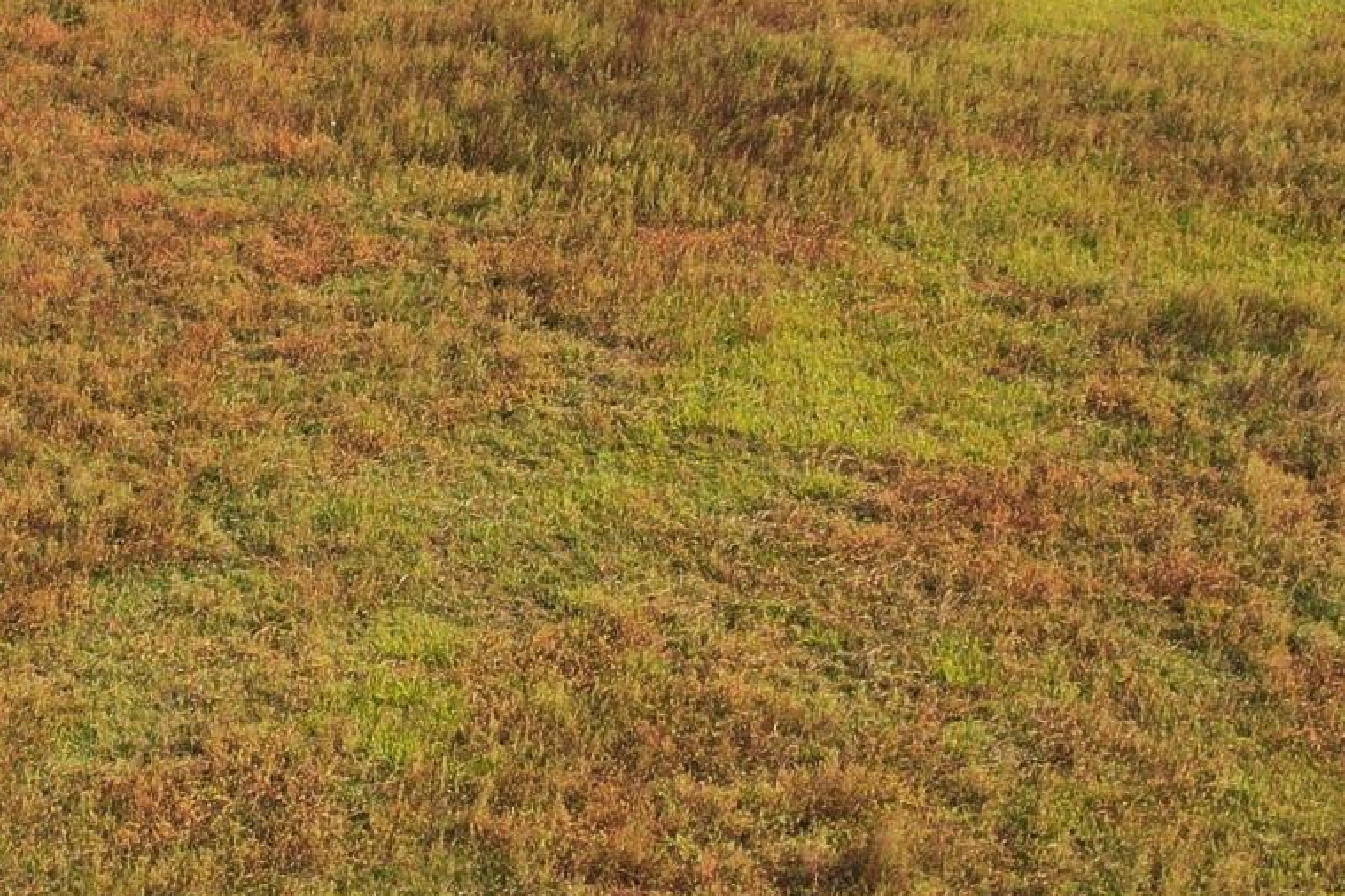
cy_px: 198
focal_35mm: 87
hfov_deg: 23.0
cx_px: 252
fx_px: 3250
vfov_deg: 15.6
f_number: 2.8
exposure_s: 1/500
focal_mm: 8.38
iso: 200
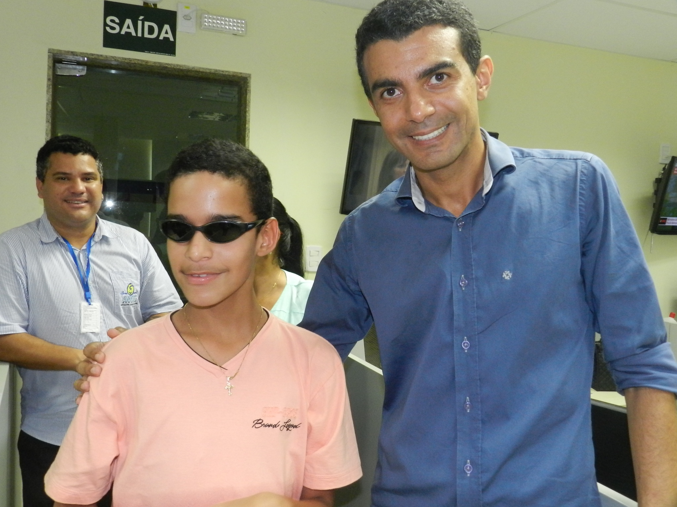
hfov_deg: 56.8
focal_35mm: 32
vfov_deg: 44.2
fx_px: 626
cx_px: 338
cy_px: 254
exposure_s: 1/30
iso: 800
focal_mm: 5.6
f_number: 3.7
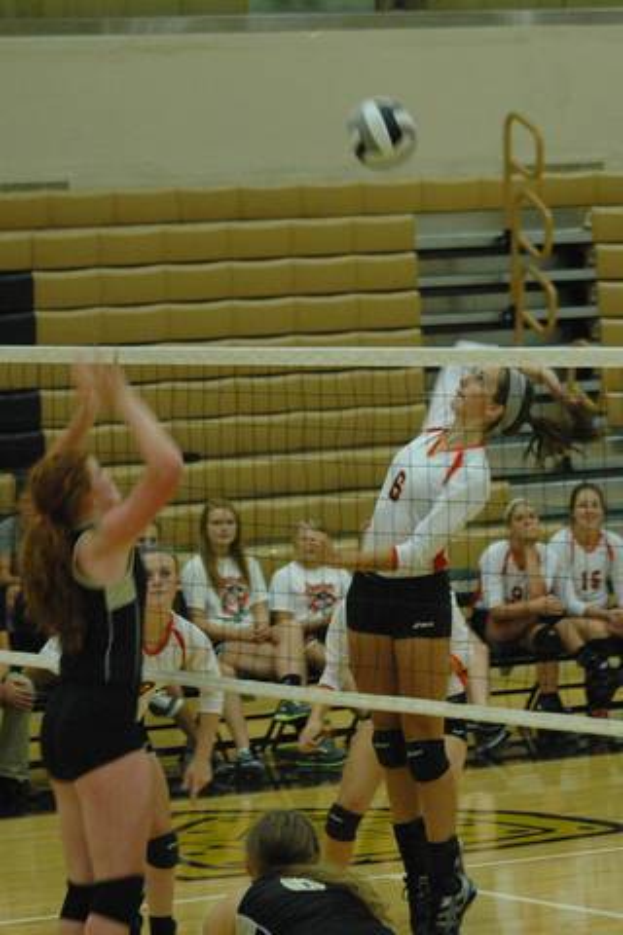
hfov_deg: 10.6
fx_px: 3348
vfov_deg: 15.9
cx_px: 312
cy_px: 468
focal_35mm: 129
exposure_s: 1/100
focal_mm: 86
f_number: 4
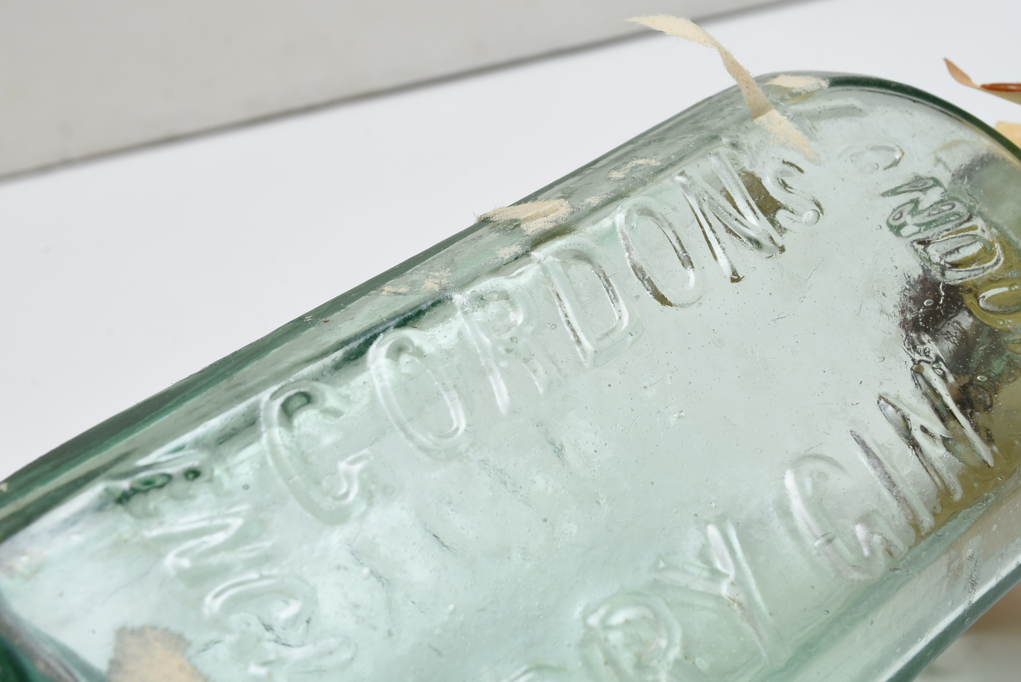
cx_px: 510
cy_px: 341
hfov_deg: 35.0
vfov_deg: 23.8
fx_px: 1618
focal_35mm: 57
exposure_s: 1/100
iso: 100
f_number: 13
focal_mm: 38
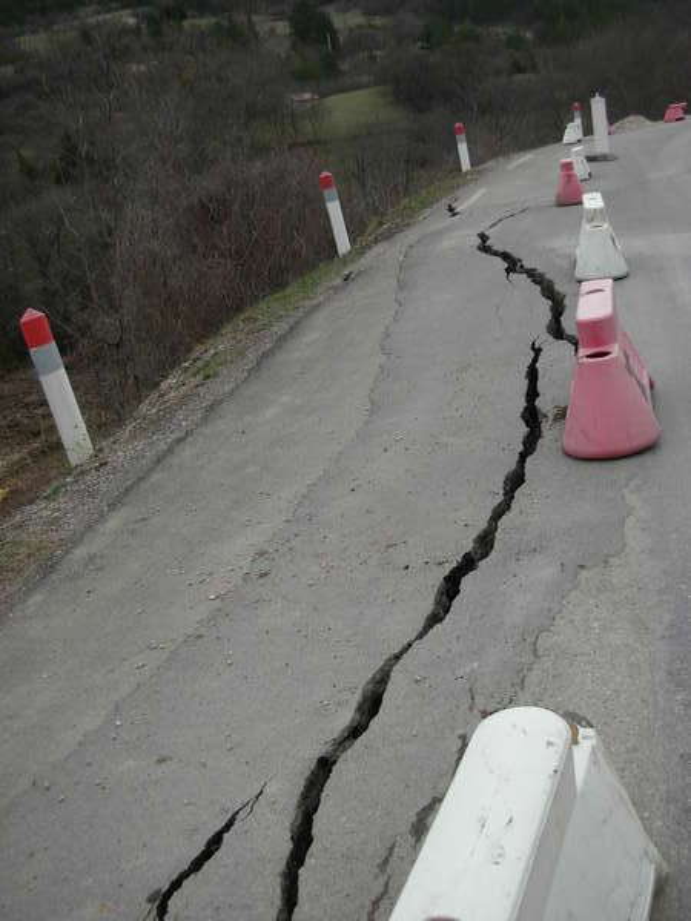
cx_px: 346
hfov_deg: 37.7
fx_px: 1011
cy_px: 460
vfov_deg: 49.0
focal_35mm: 38
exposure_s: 1/939
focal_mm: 6.3
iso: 79
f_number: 2.9
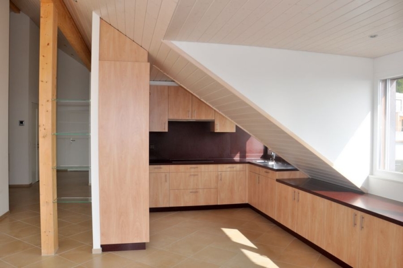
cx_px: 202
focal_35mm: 27
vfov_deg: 47.8
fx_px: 302
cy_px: 134
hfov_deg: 67.5
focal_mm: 18
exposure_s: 1/200
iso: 200
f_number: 7.1
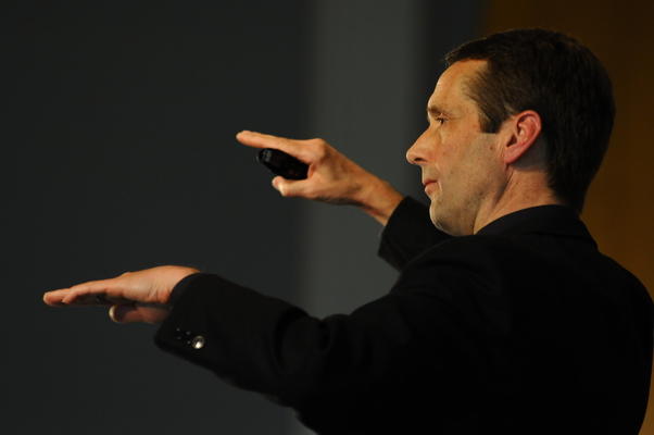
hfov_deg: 6.9
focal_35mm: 300
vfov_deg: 4.6
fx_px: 5444
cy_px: 218
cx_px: 327
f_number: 4
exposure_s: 1/125
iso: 800
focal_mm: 200
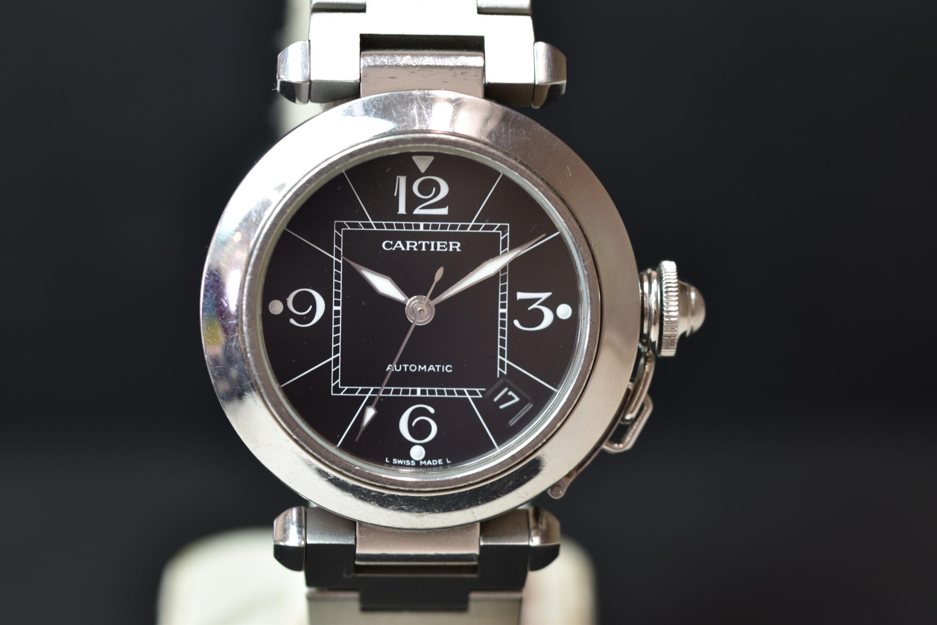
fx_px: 3514
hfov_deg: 15.2
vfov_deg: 10.2
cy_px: 312
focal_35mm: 135
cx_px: 468
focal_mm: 90
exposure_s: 1/15
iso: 100
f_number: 5
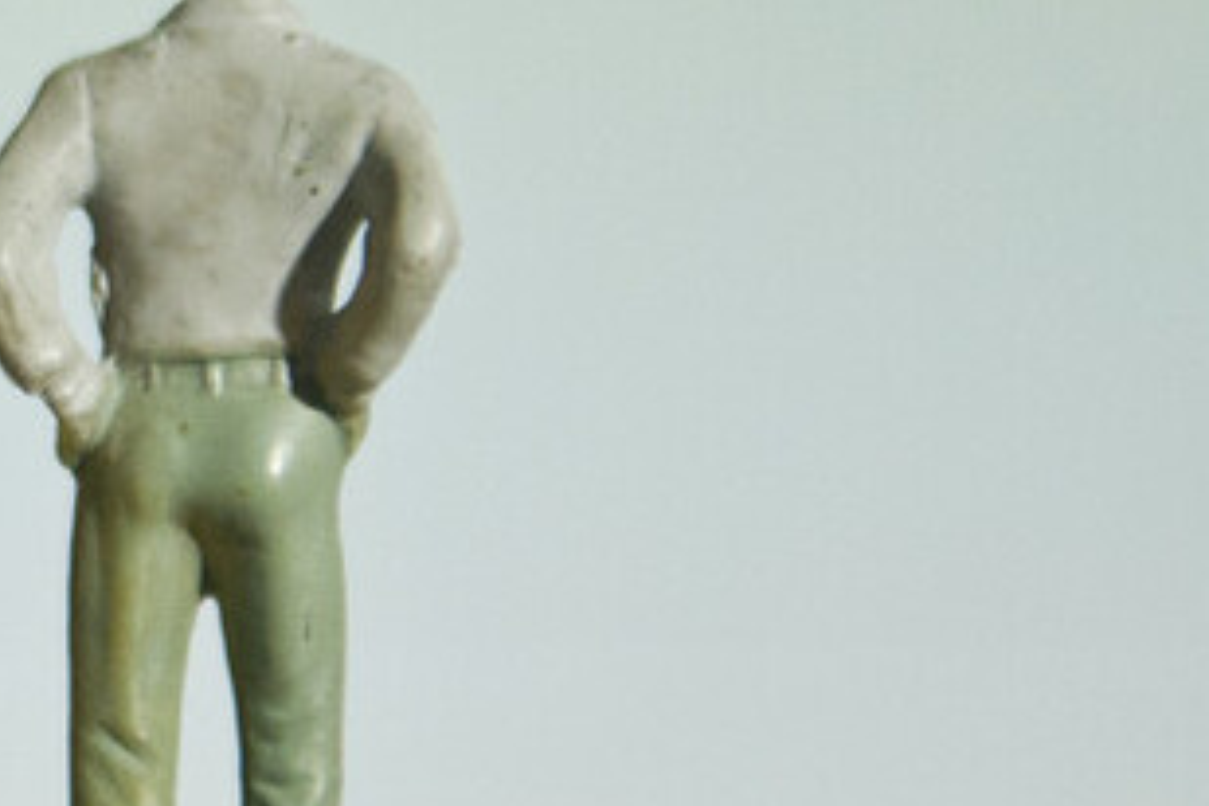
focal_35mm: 320
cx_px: -438
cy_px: 211
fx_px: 10744
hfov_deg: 6.4
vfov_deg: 4.3
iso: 640
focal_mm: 55
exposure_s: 1/500
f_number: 2.8
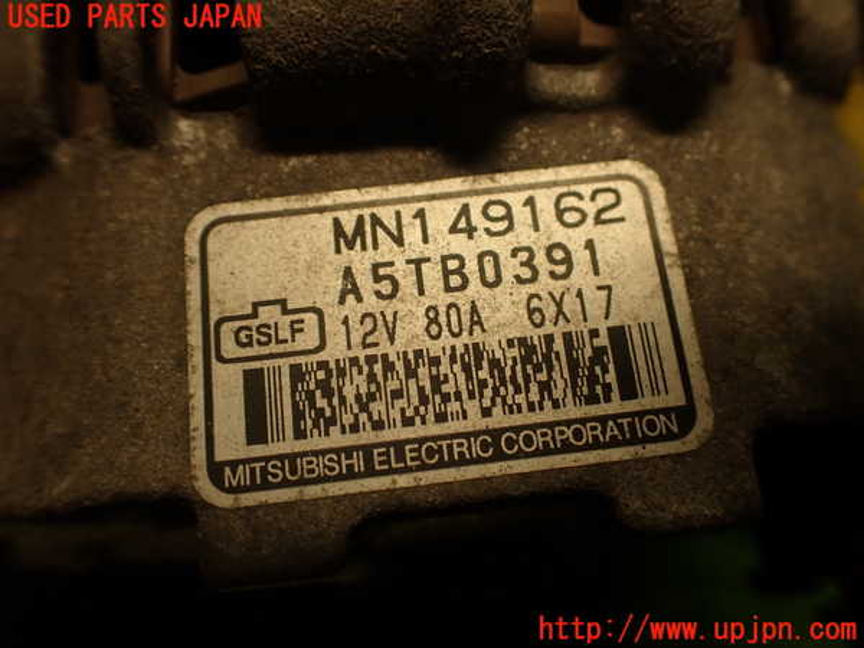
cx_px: 432
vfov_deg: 46.8
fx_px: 749
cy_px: 324
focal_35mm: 30
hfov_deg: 60.0
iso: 160
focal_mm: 5.4
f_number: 2.3
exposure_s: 1/60
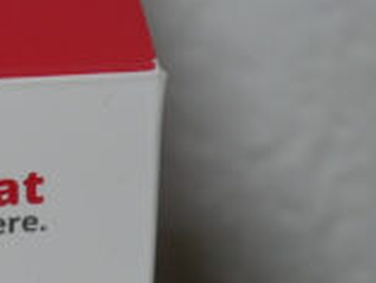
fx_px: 4859
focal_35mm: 447
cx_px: 158
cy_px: 610
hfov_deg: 4.4
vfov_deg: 3.3
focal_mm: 30
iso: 200
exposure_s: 1/100
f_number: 2.8
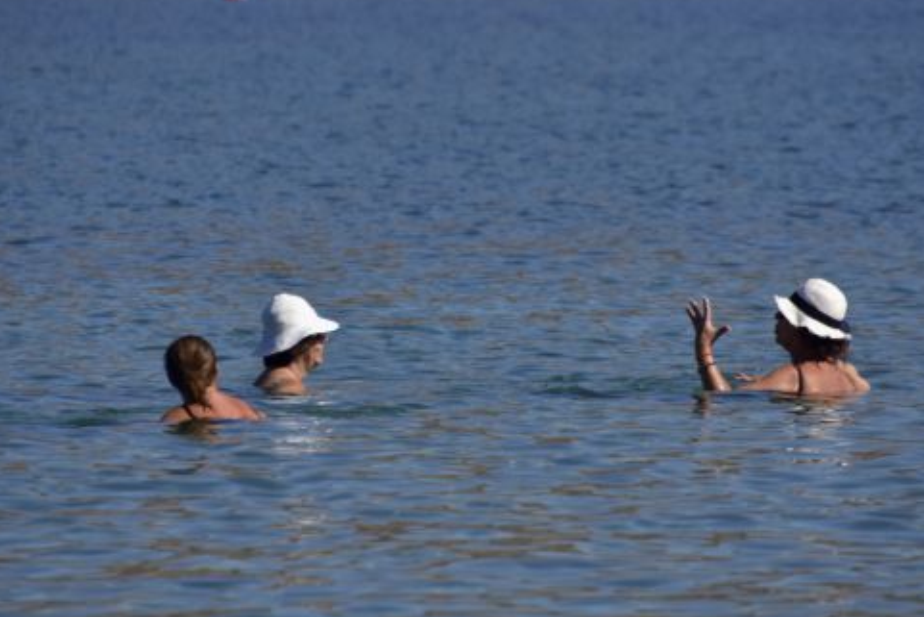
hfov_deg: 3.4
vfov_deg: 2.3
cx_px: 486
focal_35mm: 599
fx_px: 15378
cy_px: 289
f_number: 5.6
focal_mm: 300
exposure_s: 1/1600
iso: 200
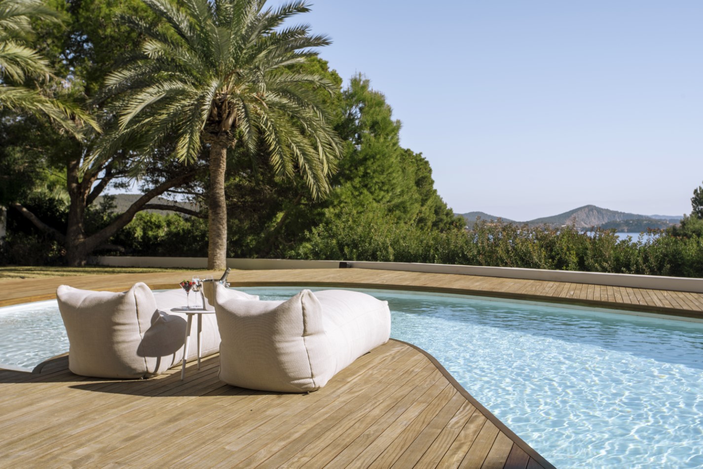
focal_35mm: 40
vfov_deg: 33.4
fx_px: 781
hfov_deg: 48.5
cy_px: 234
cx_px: 352
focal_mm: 40
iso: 100
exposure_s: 1/250
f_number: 9
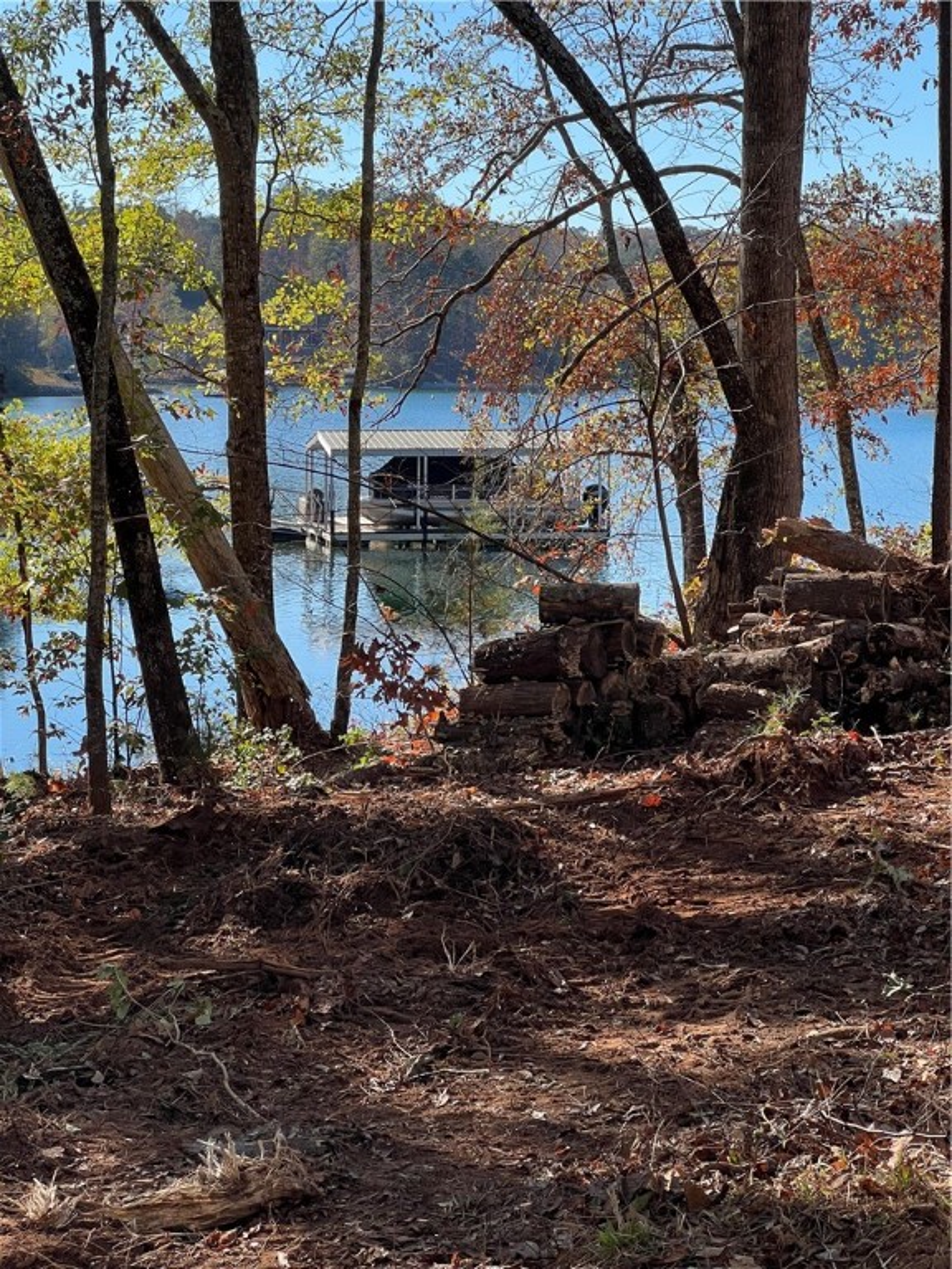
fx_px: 2824
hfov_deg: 19.1
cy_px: 634
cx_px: 476
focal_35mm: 77
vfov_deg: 25.3
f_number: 2.8
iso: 32
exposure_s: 1/328
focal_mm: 9
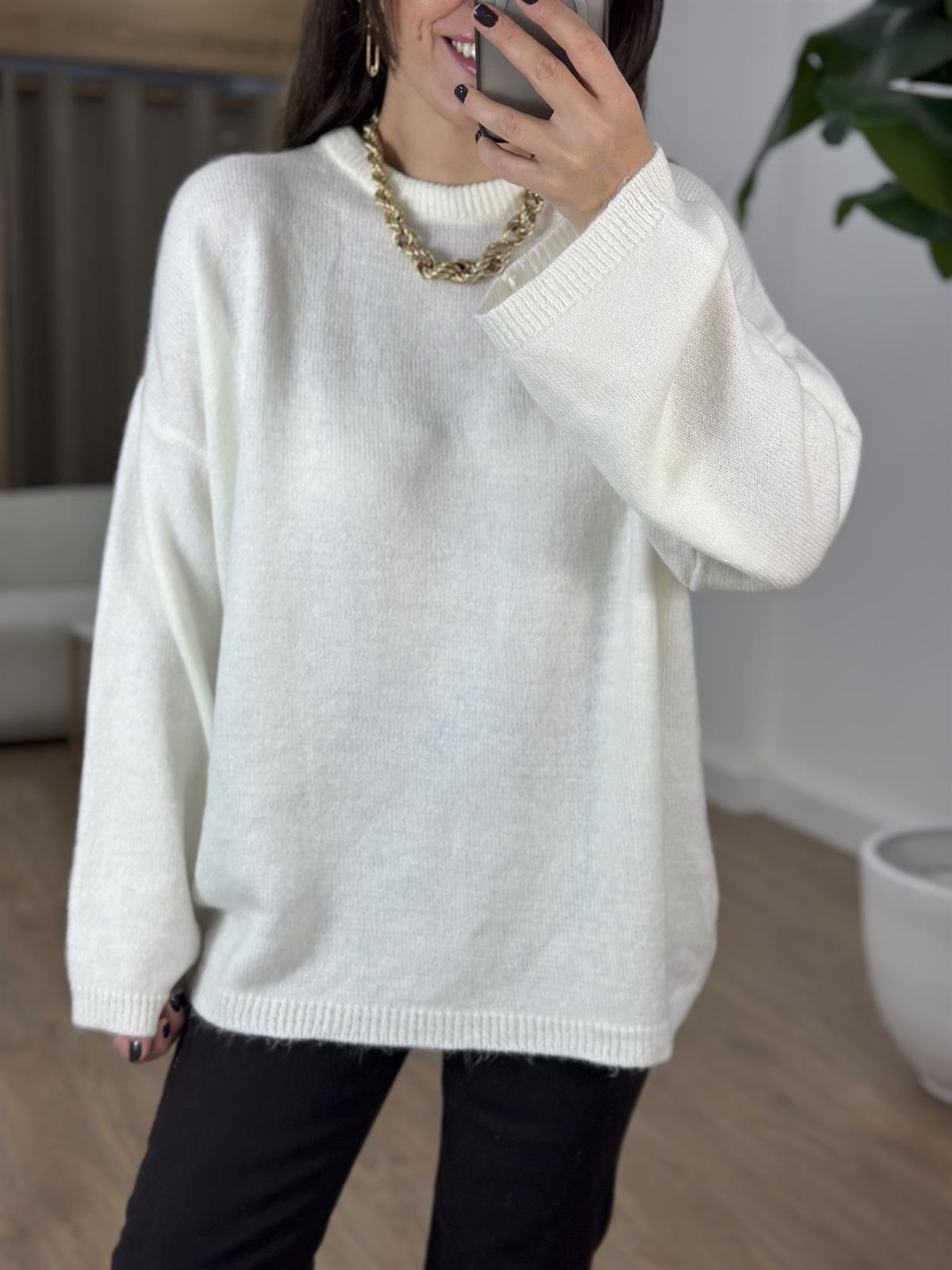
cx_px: 476
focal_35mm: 48
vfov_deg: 39.7
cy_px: 635
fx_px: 1760
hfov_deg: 30.3
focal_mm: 6.86
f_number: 1.78
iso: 80
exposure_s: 1/341
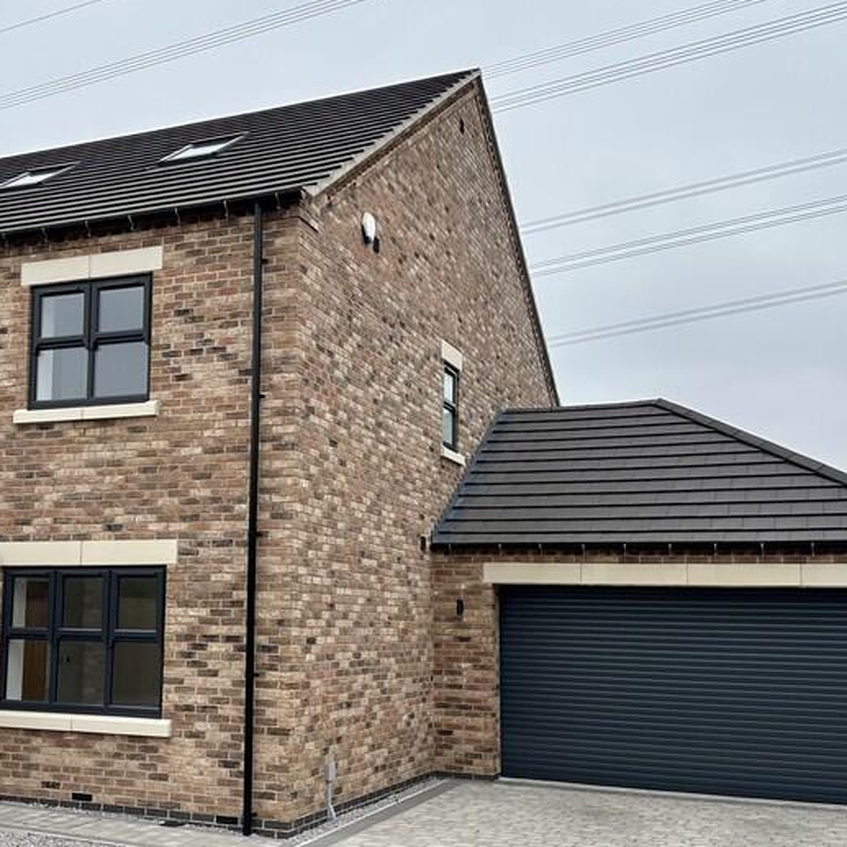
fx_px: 1163
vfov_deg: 39.9
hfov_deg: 39.4
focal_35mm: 42
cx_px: 259
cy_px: 491
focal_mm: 6.86
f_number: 1.78
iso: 80
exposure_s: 1/850
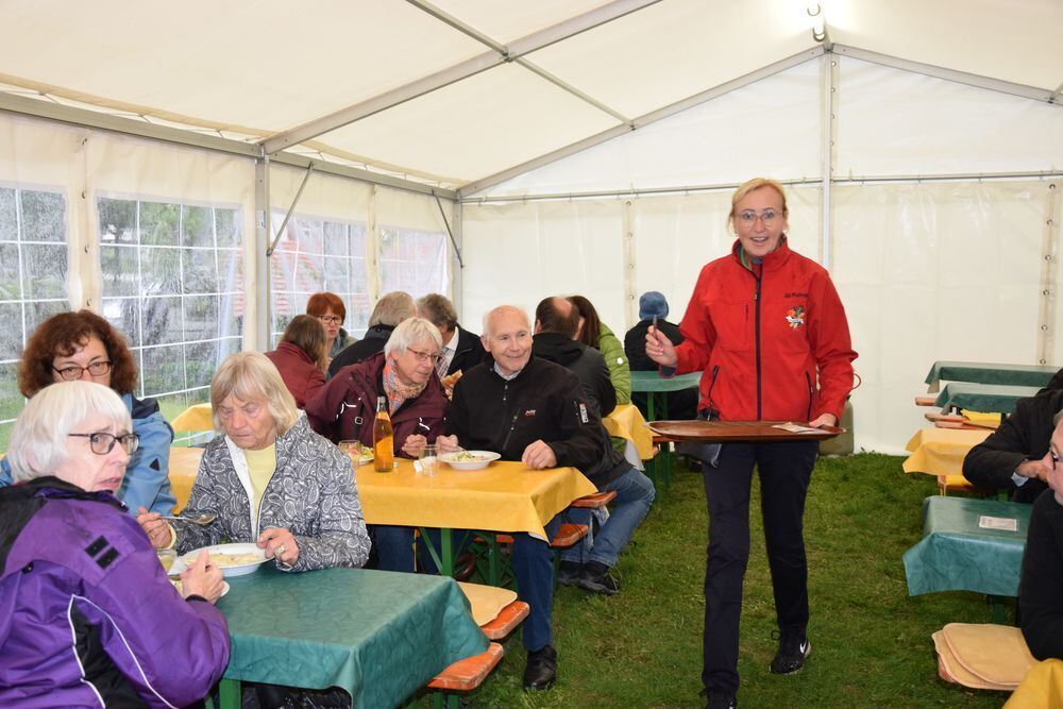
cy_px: 354
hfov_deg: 51.3
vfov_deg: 35.5
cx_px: 532
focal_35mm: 38
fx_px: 1107
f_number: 5
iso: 800
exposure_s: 1/100
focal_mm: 25
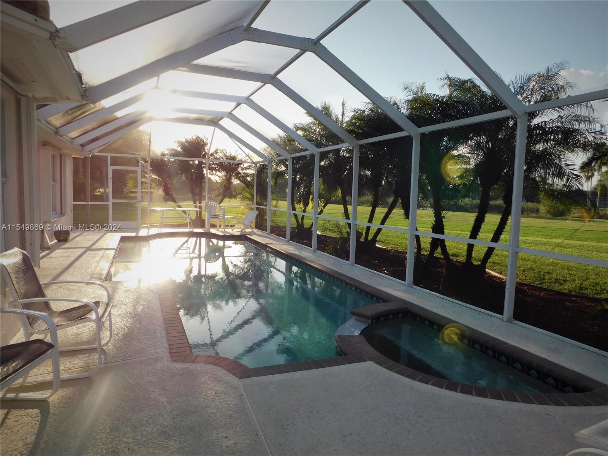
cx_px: 304
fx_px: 404
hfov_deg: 73.9
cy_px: 228
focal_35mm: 23
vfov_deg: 58.9
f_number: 3
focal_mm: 4
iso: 125
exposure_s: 1/500
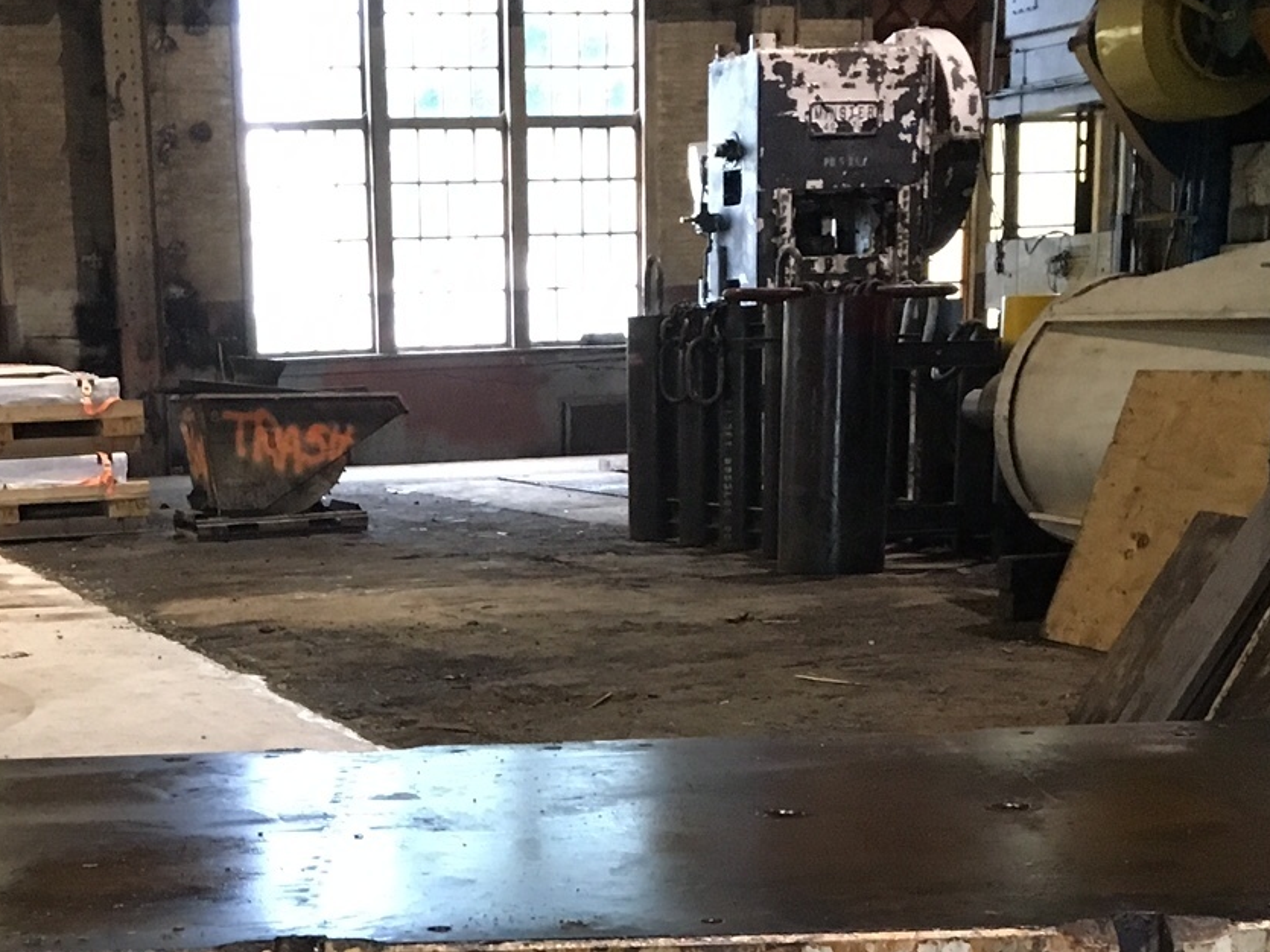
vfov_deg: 20.3
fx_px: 2568
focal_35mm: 70
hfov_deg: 27.5
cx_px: 382
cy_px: 979
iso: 250
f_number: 2.2
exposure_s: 1/30
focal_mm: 4.15
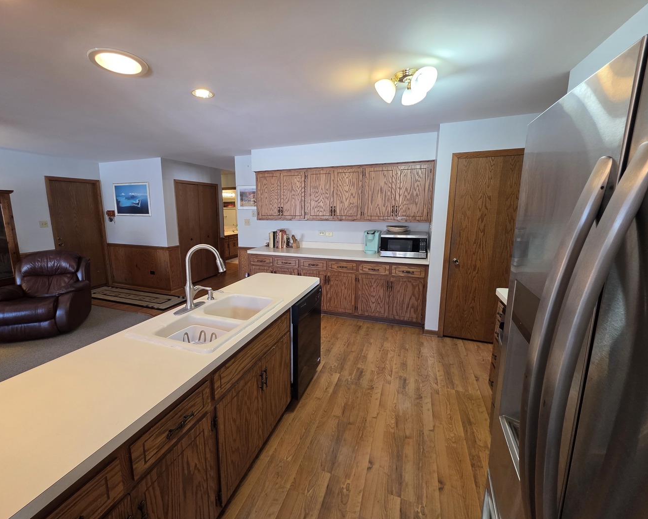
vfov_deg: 88.0
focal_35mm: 14
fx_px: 268
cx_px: 291
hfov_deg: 100.4
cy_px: 260
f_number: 1.9
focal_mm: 2.2
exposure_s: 1/120
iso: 200
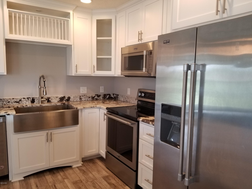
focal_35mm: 26
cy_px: 94
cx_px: 126
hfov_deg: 67.3
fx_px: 189
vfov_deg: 53.1
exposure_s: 1/60
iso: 100
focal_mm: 4.3
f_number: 1.7
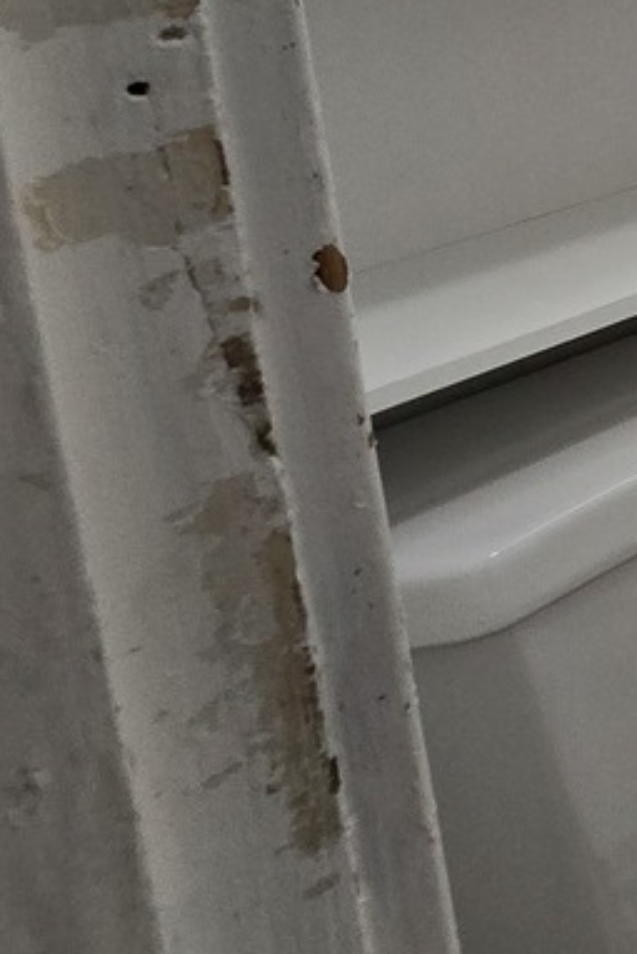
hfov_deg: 12.5
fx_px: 1352
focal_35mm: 51
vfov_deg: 32.5
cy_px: -172
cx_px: 1786
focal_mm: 2.2
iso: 64
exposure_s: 1/60
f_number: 2.2
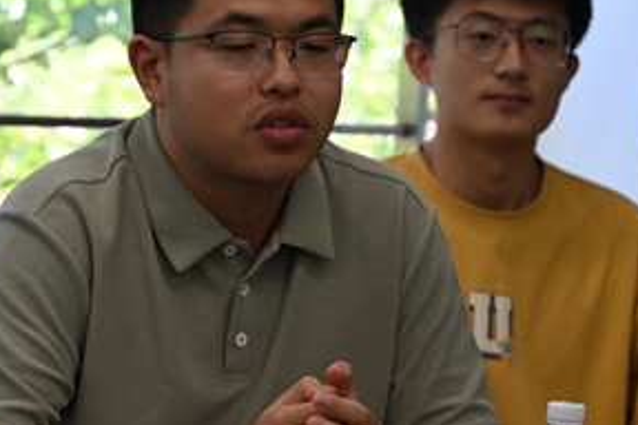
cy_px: 243
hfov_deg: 7.3
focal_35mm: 281
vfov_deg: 4.9
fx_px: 4980
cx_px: 255
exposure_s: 1/125
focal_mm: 135
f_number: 6.3
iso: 900
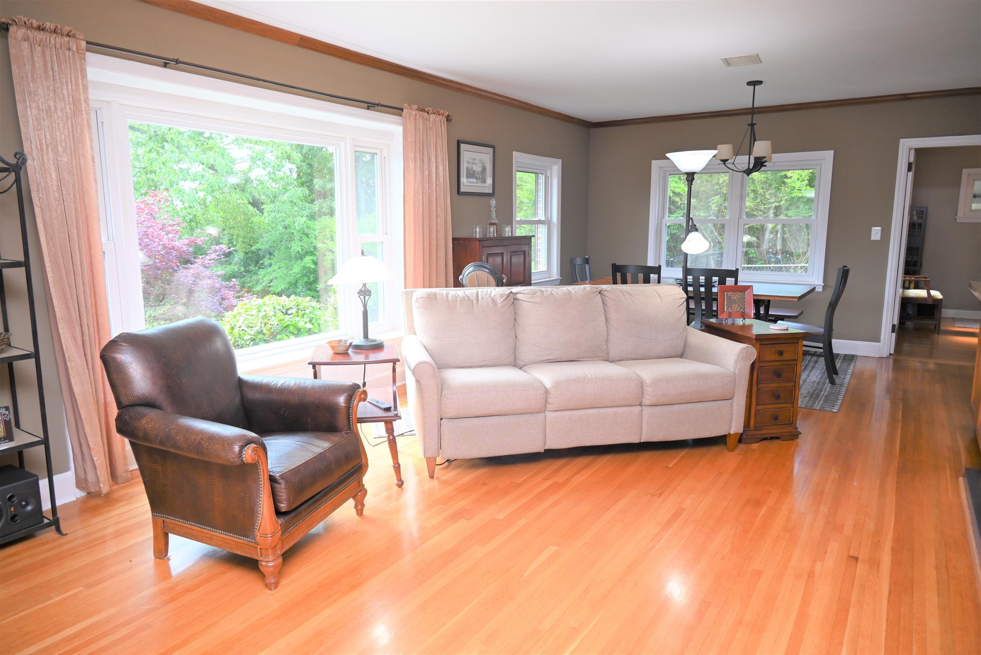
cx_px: 490
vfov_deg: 53.2
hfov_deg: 73.7
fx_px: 654
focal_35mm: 24
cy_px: 328
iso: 450
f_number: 4
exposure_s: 1/125
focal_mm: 24
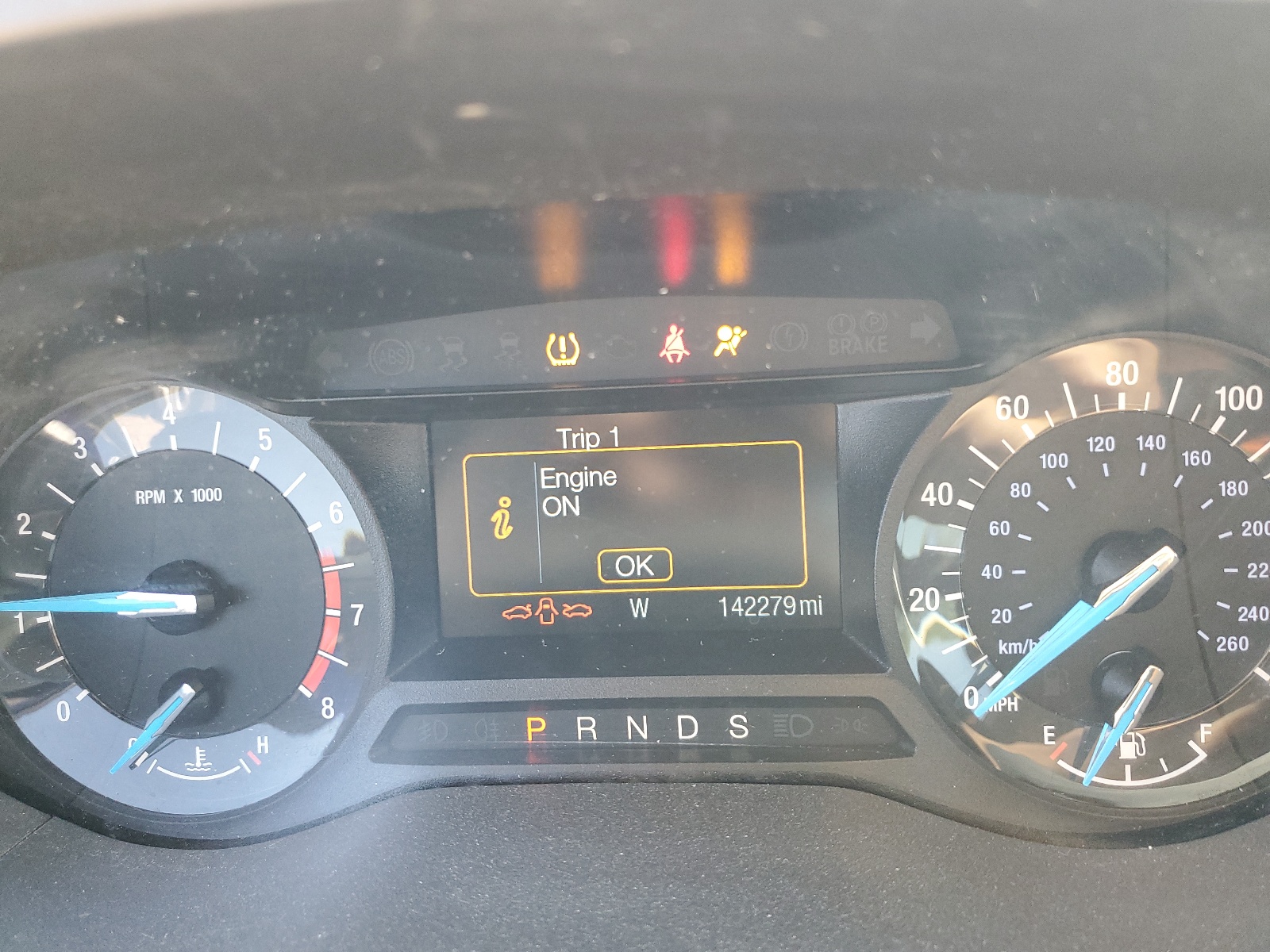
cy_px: 476
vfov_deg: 53.1
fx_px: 954
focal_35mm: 26
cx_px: 635
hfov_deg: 67.3
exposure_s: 1/60.2
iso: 167
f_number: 1.5
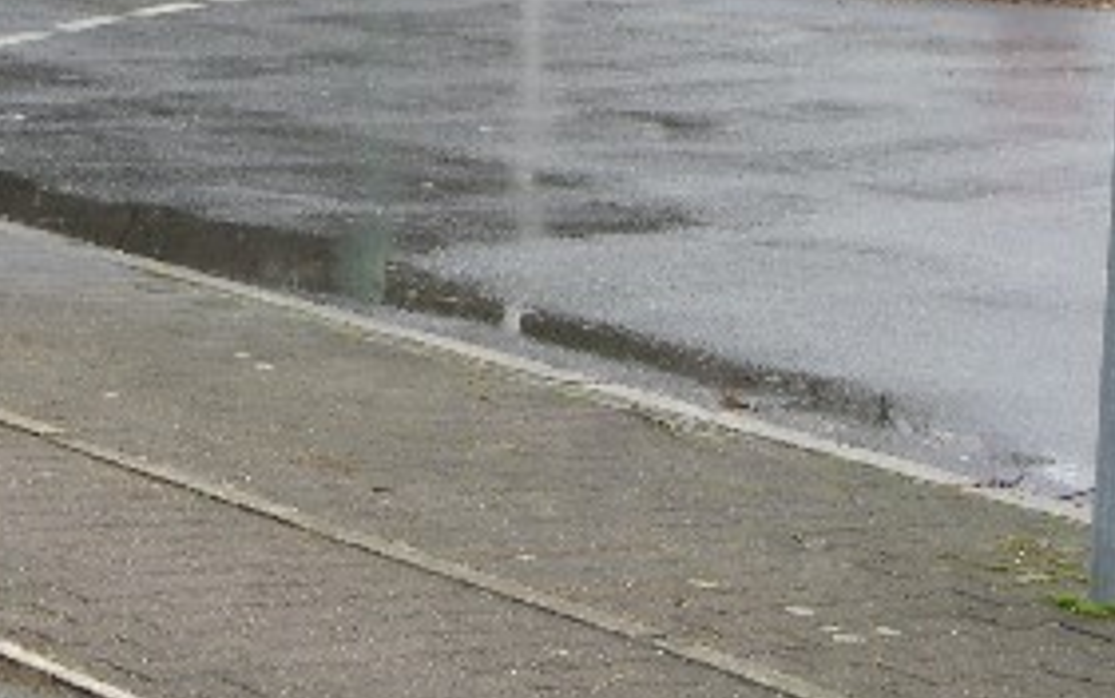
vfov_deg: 7.4
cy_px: 18
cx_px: 502
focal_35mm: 176
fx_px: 5351
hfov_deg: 11.9
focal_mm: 16.6
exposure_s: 1/100
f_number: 4.4
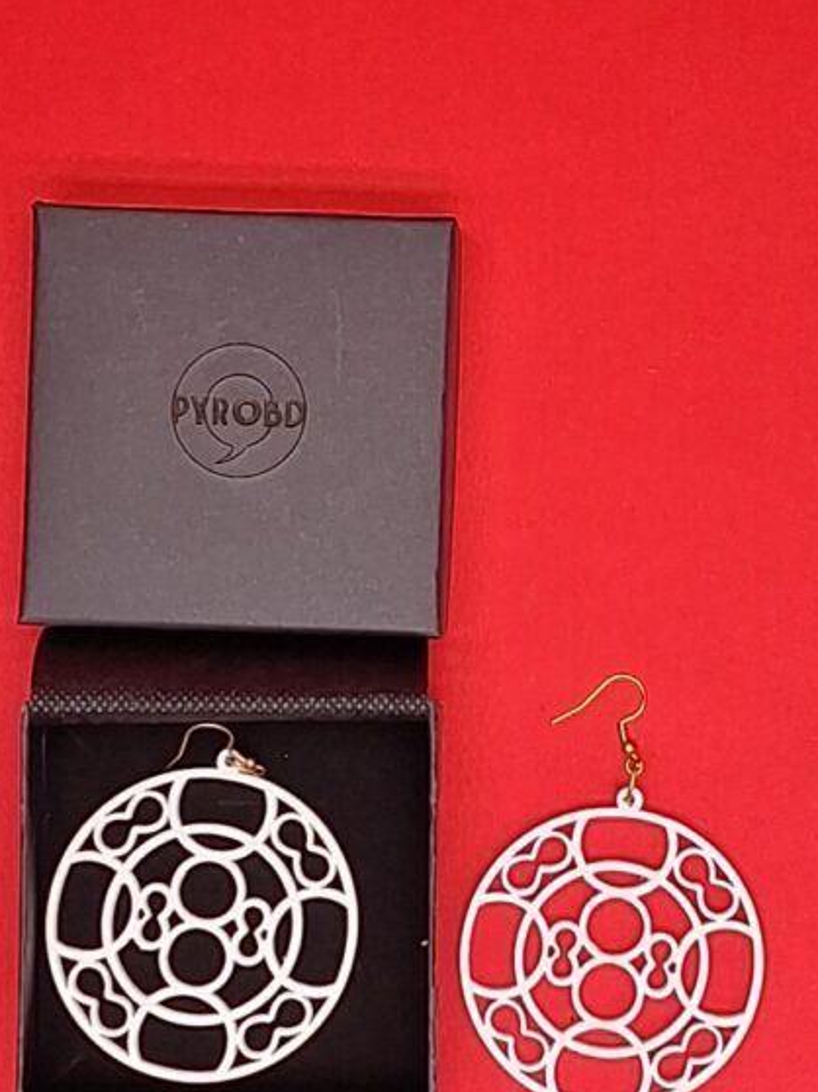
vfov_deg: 55.0
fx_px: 1041
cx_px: 327
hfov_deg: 42.7
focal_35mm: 33
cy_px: 656
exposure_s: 1/185
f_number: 1.8
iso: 40
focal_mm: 5.54
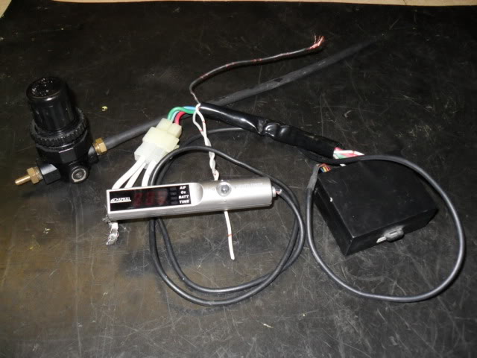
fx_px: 482
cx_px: 238
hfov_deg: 52.6
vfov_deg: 40.7
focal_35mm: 35
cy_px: 179
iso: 200
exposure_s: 1/45
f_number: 2.8
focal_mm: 6.2
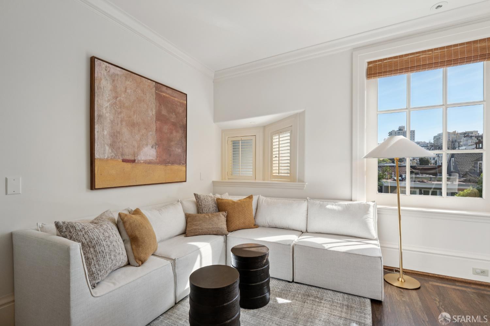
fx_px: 218
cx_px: 245
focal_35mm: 16
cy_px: 163
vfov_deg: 73.7
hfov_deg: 96.7
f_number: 7.1
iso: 800
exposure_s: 1/800
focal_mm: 16
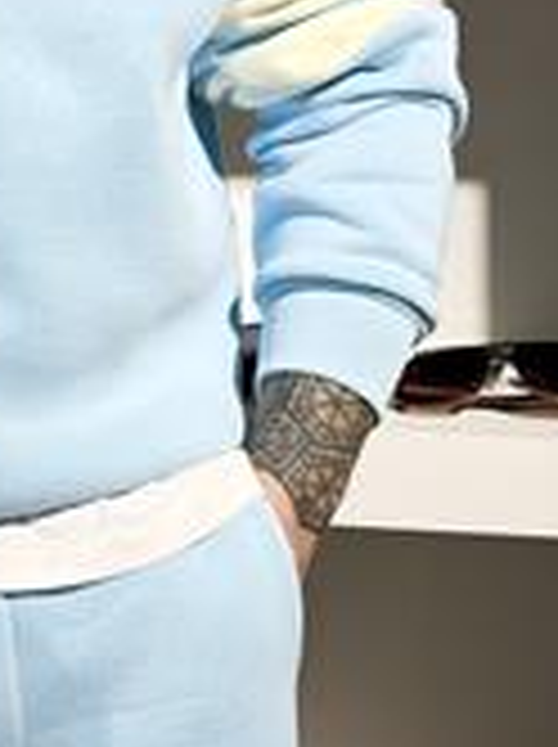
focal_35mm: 135
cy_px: -22
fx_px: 2909
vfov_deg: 14.4
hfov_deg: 10.8
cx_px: -72
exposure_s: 1/100
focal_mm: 6.76
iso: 50
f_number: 1.78
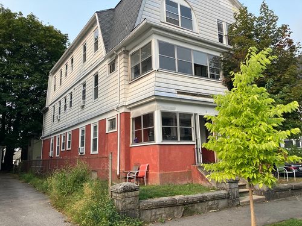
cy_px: 113
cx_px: 151
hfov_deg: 63.4
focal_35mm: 28
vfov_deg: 49.7
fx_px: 244
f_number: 1.8
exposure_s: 1/684
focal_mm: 3.99
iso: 32
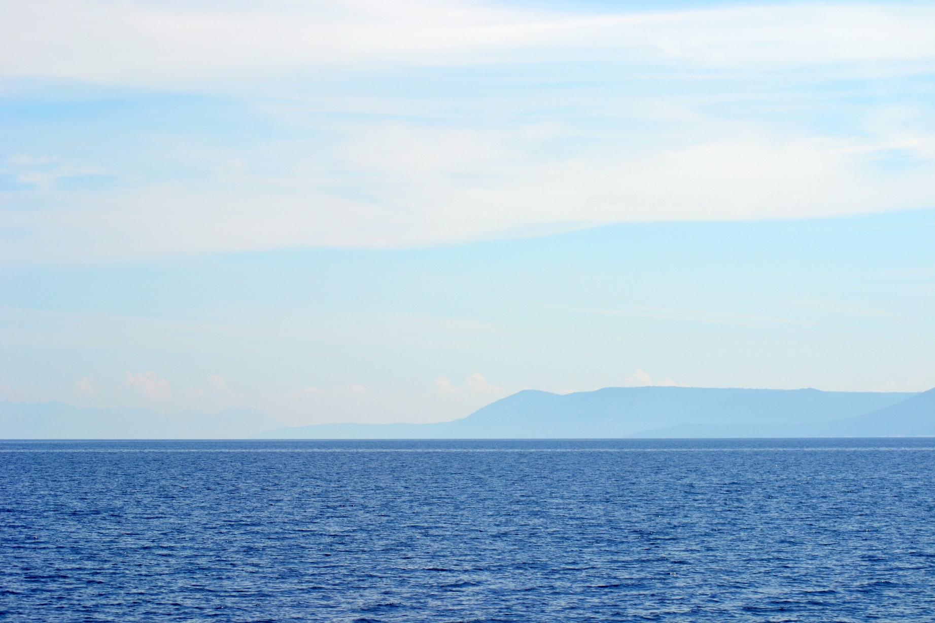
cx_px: 468
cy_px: 312
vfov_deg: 13.0
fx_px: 2727
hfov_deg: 19.5
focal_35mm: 105
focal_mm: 70
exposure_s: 1/640
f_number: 6.3
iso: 100
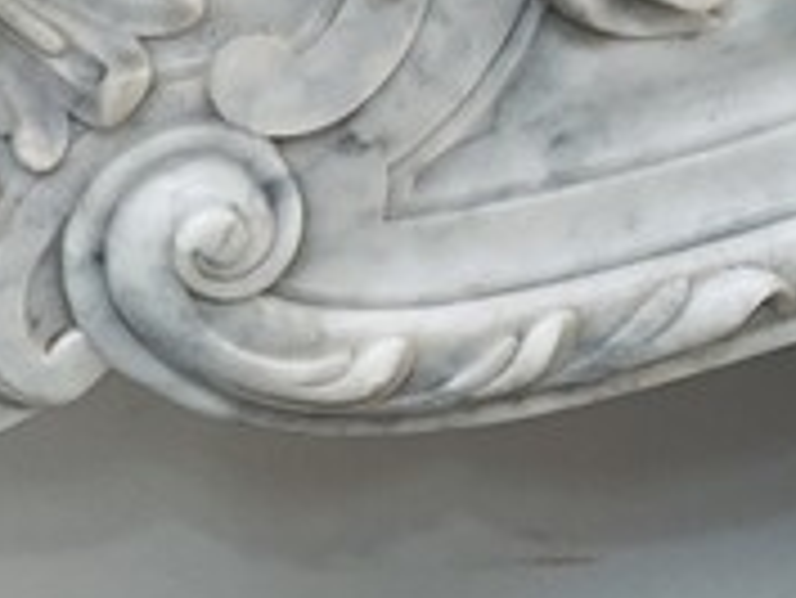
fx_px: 2163
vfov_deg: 15.4
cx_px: -85
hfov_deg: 19.9
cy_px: -22
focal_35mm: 94
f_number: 1.8
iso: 125
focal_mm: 4.25
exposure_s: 1/88
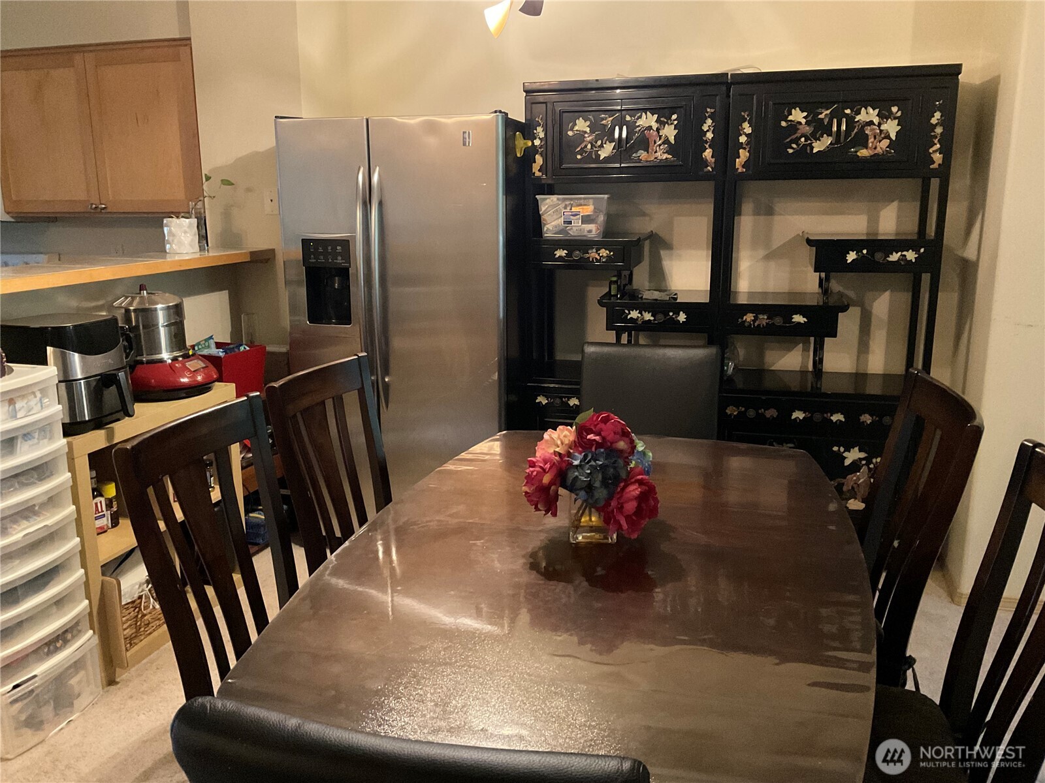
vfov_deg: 48.2
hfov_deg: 61.7
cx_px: 522
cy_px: 392
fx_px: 875
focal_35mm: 29
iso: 500
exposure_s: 1/24
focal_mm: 3
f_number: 1.8
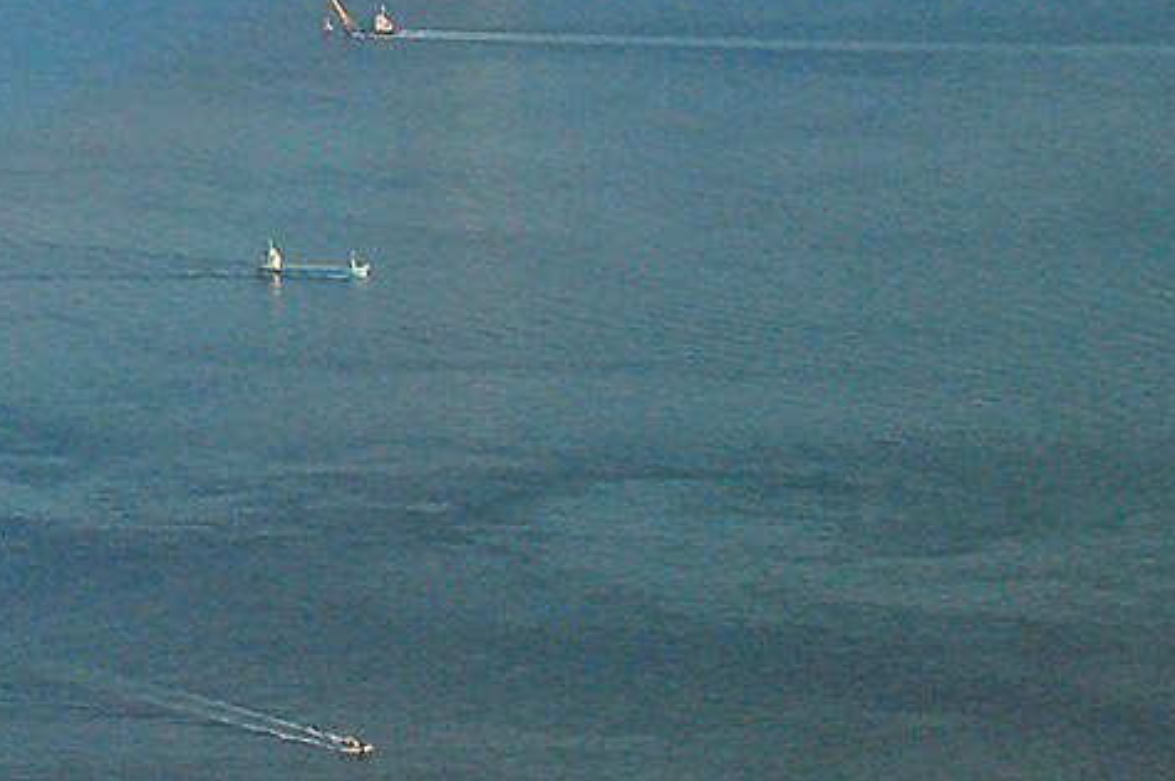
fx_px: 14042
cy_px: -299
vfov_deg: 3.2
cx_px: -288
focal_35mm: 431
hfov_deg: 4.8
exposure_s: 1/640
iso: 200
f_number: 6.3
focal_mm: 85
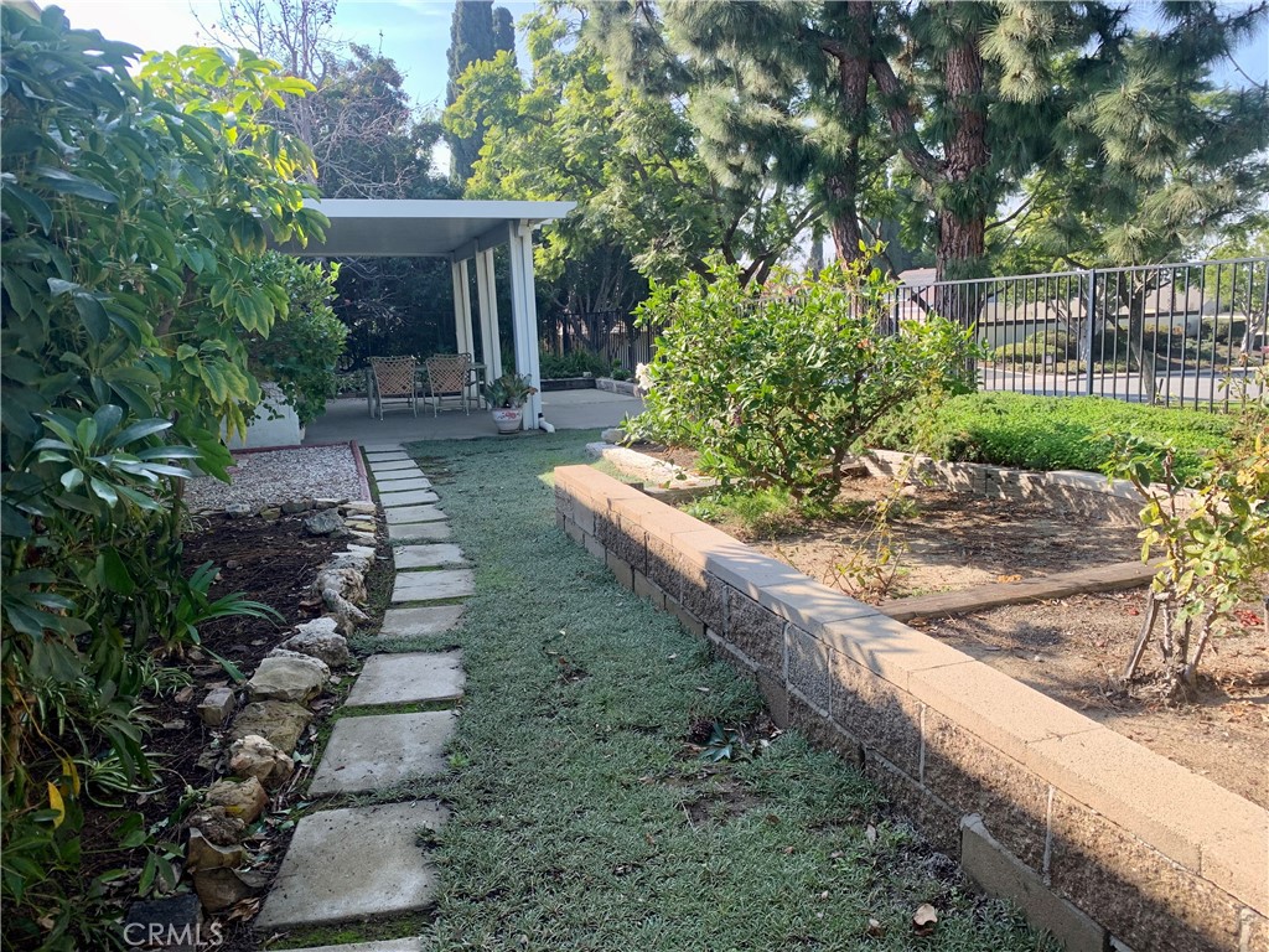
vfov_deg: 53.1
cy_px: 476
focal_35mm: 26
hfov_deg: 67.3
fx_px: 953
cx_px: 634
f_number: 1.8
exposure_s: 1/431
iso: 25
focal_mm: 4.25
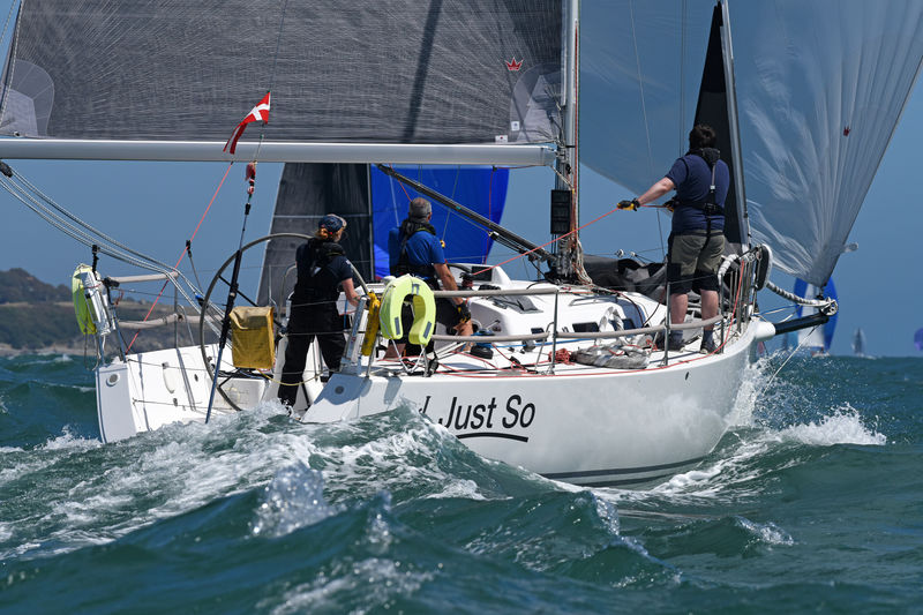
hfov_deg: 7.6
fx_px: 6921
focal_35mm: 270
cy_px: 308
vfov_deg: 5.1
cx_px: 462
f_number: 11
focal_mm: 270
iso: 400
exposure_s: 1/2000
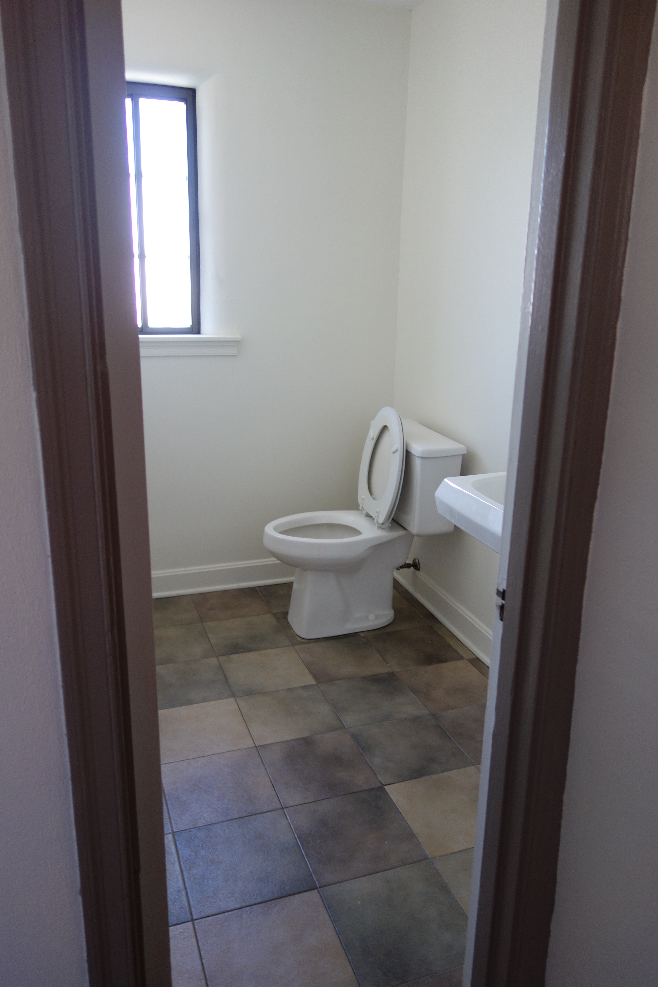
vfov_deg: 65.5
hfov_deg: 46.4
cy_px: 494
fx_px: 768
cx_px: 329
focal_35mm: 28
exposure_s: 1/40
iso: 125
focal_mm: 10.4
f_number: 1.8
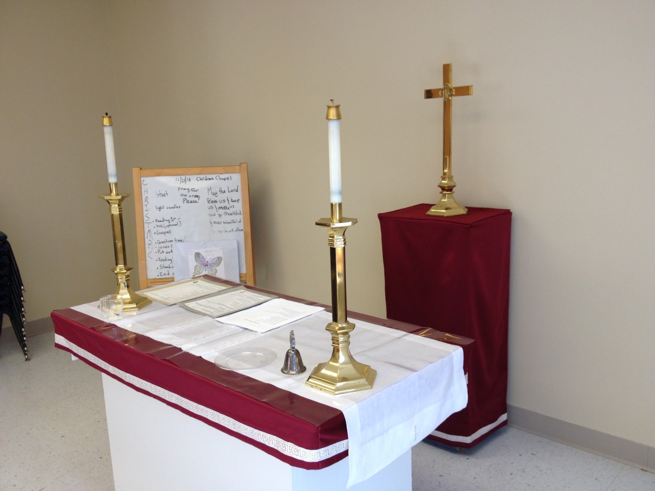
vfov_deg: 40.7
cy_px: 246
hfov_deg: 52.6
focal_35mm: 35
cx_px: 328
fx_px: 662
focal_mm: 4.28
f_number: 2.4
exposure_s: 1/60
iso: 64
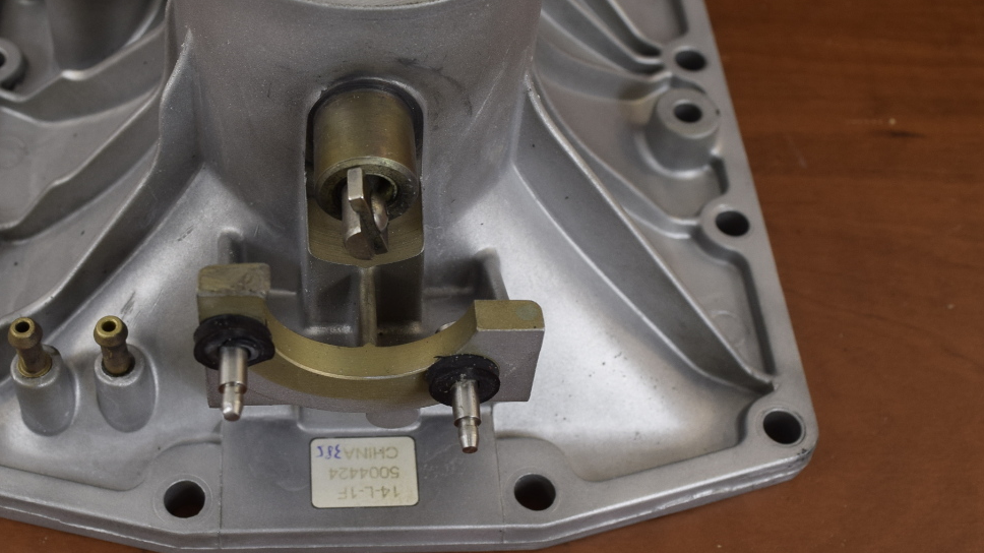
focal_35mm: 52
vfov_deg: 23.0
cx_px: 386
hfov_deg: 39.7
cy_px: 309
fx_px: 1356
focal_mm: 20
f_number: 8
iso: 400
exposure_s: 1/200
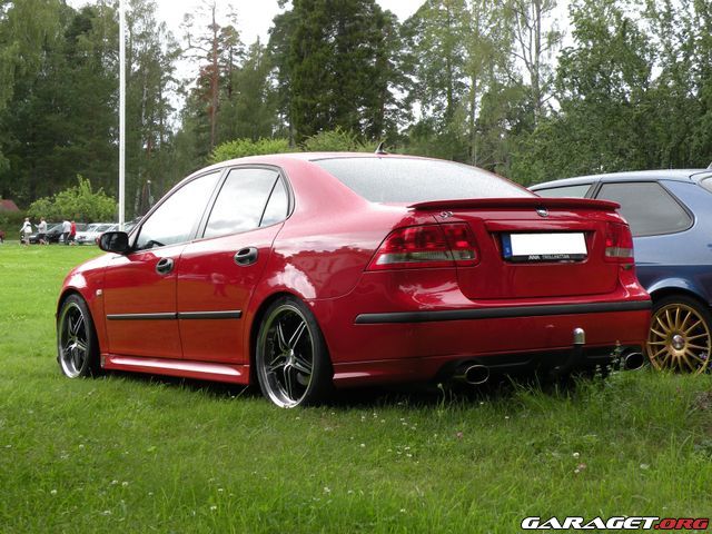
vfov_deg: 26.1
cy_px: 267
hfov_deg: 34.3
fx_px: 1152
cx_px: 356
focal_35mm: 56
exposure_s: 1/123
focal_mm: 9.8
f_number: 4.5
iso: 64
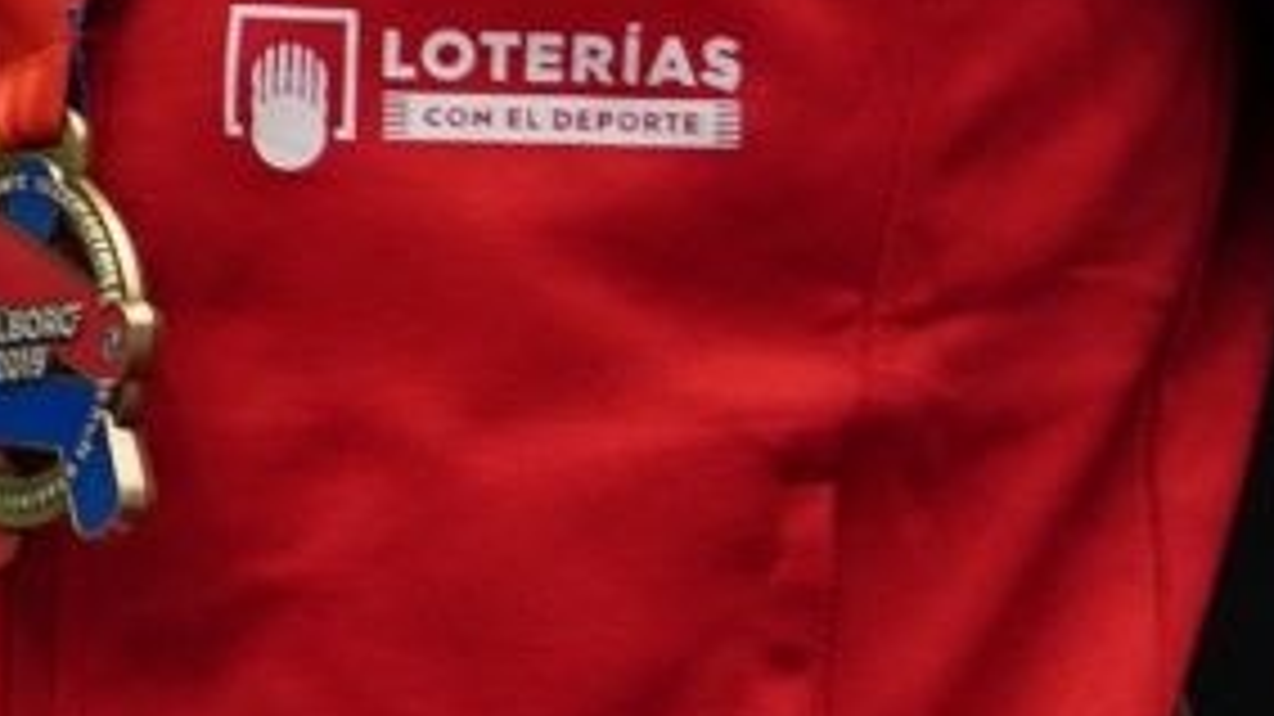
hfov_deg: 1.6
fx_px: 44984
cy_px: -279
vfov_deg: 0.9
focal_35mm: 1332
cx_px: -2237
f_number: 2.8
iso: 1000
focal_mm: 200
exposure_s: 1/320
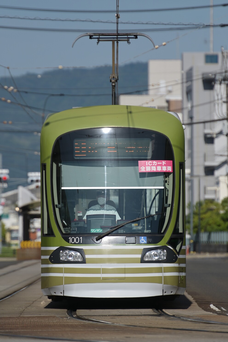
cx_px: 114
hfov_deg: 4.9
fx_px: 2664
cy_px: 171
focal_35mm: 280
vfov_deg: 7.4
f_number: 4
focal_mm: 280
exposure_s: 1/1250
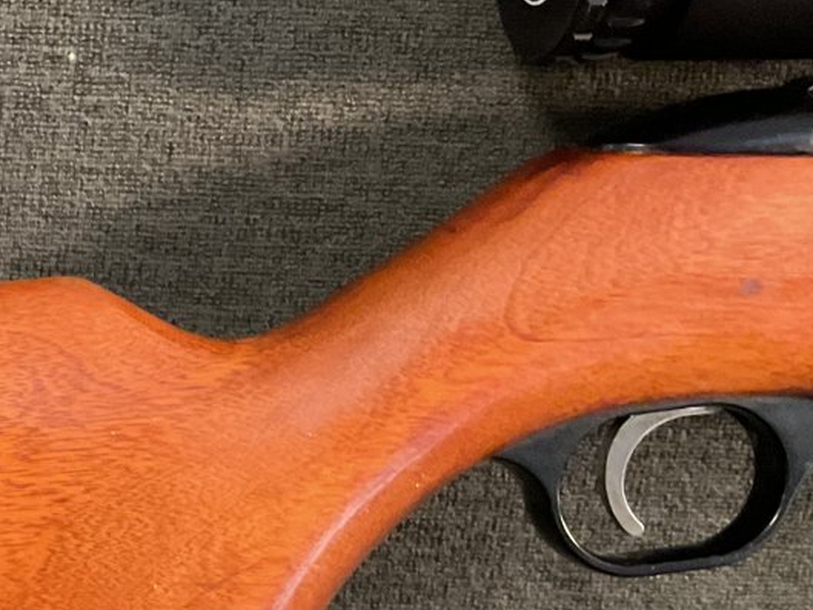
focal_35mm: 83
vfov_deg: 17.7
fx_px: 1950
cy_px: 440
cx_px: -264
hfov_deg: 21.2
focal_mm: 3
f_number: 1.8
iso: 500
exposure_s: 1/30
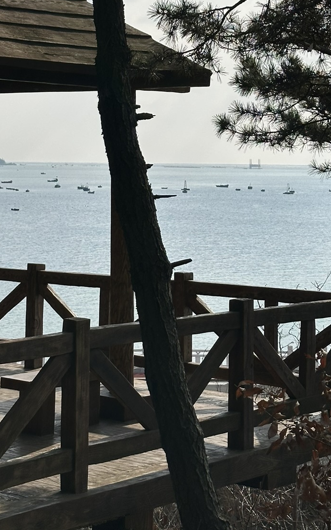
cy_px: 123
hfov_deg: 13.9
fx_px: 1357
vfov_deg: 21.9
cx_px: 143
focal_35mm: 94
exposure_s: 1/8197
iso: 64
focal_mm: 6.86
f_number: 1.78
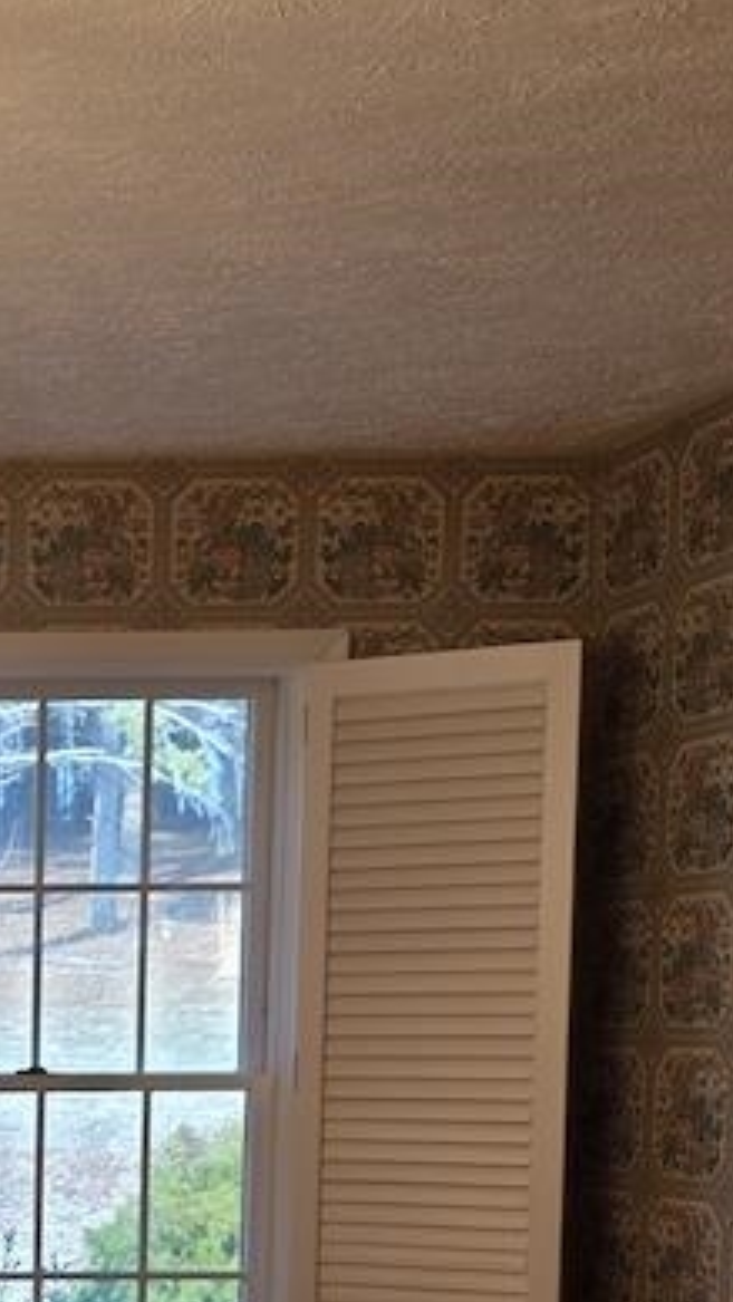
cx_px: -569
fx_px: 2279
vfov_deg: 30.2
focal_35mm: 66
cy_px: 1222
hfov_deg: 15.7
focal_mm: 6.3
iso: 64
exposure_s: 1/120
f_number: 1.7
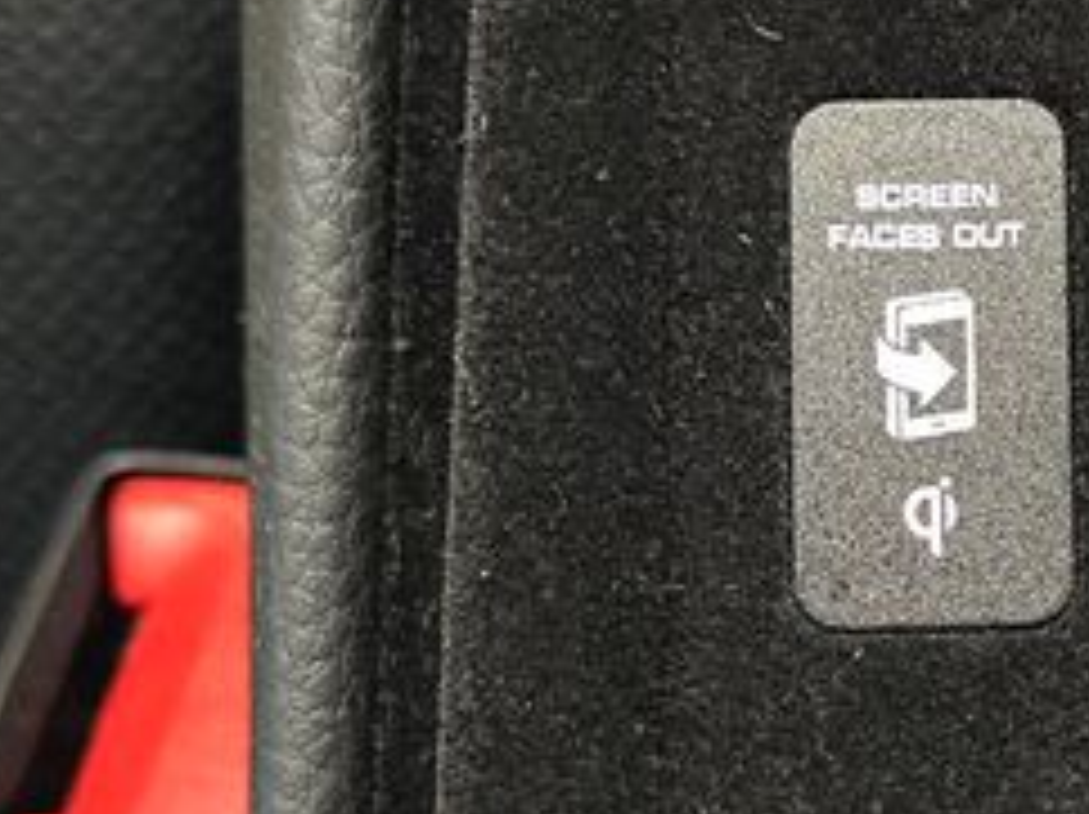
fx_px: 3991
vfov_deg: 11.6
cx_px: 1296
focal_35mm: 127
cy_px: 504
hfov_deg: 15.0
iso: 1000
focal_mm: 6.86
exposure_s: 1/15
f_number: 1.78
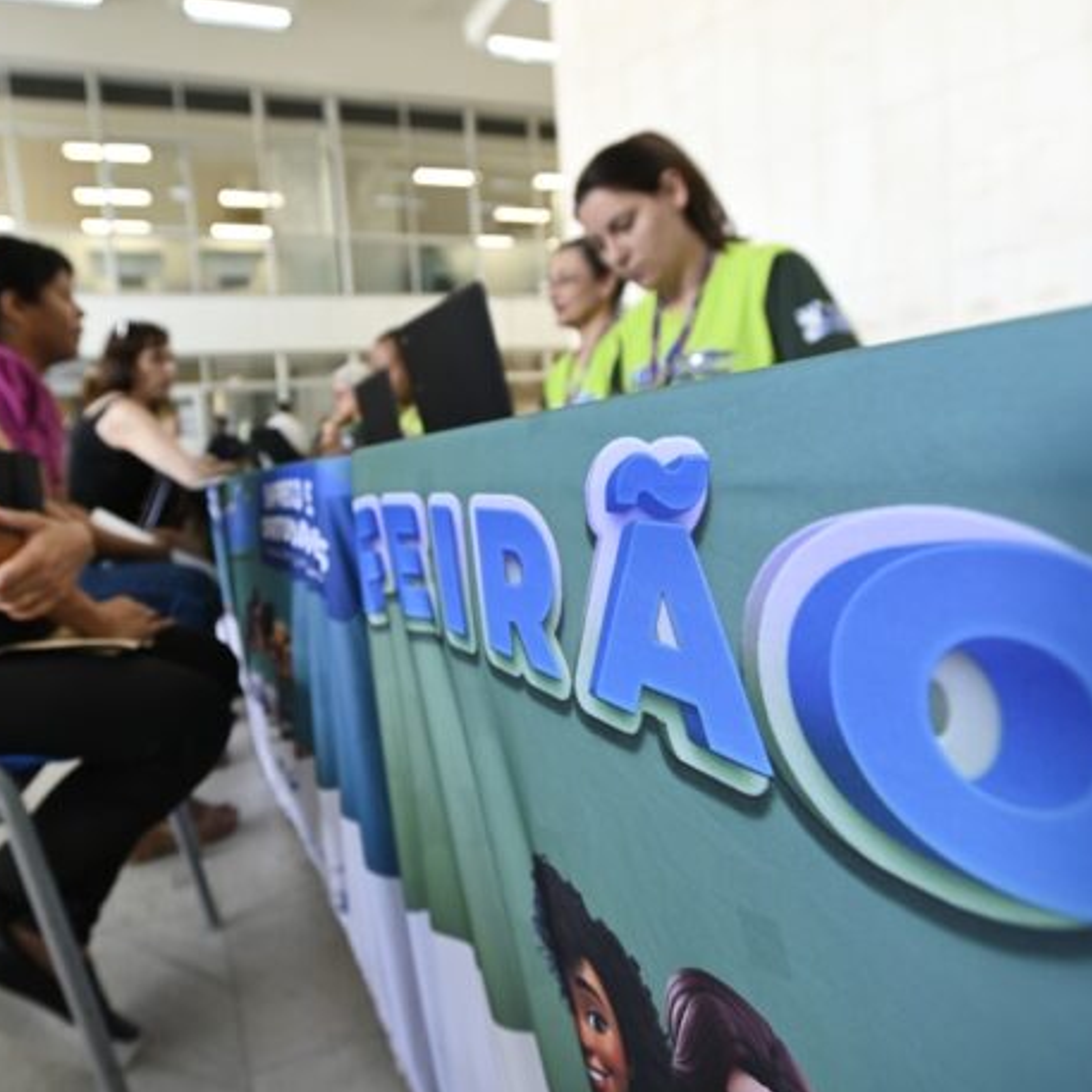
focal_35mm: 22
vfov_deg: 69.6
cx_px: 418
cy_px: 544
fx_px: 785
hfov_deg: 68.7
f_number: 4
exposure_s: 1/60
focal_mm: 17
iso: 500
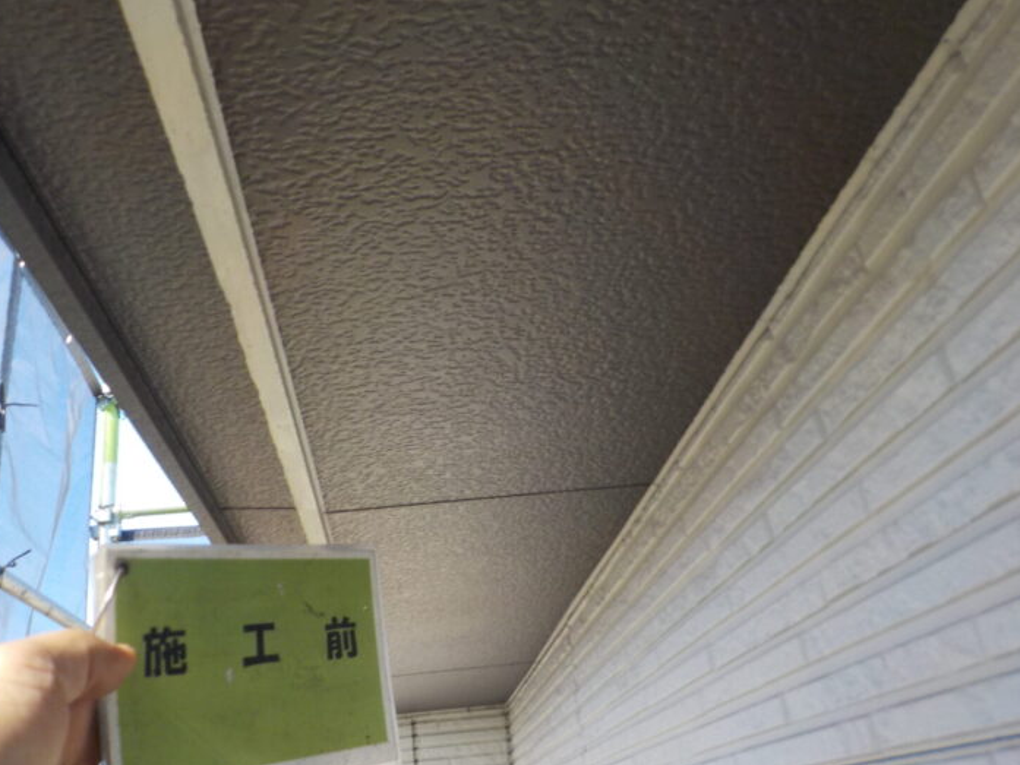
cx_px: 505
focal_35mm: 31
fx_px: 914
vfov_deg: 45.4
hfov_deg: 58.3
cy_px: 393
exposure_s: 1/200
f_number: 3.3
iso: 125
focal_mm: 4.1
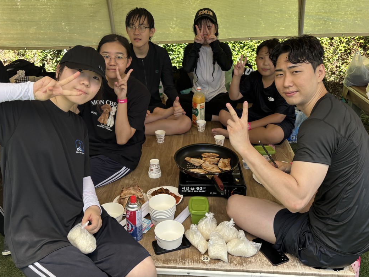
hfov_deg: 56.8
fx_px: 341
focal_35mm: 32
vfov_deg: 44.0
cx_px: 194
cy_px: 119
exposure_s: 1/317
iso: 50
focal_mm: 5.96
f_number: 1.6
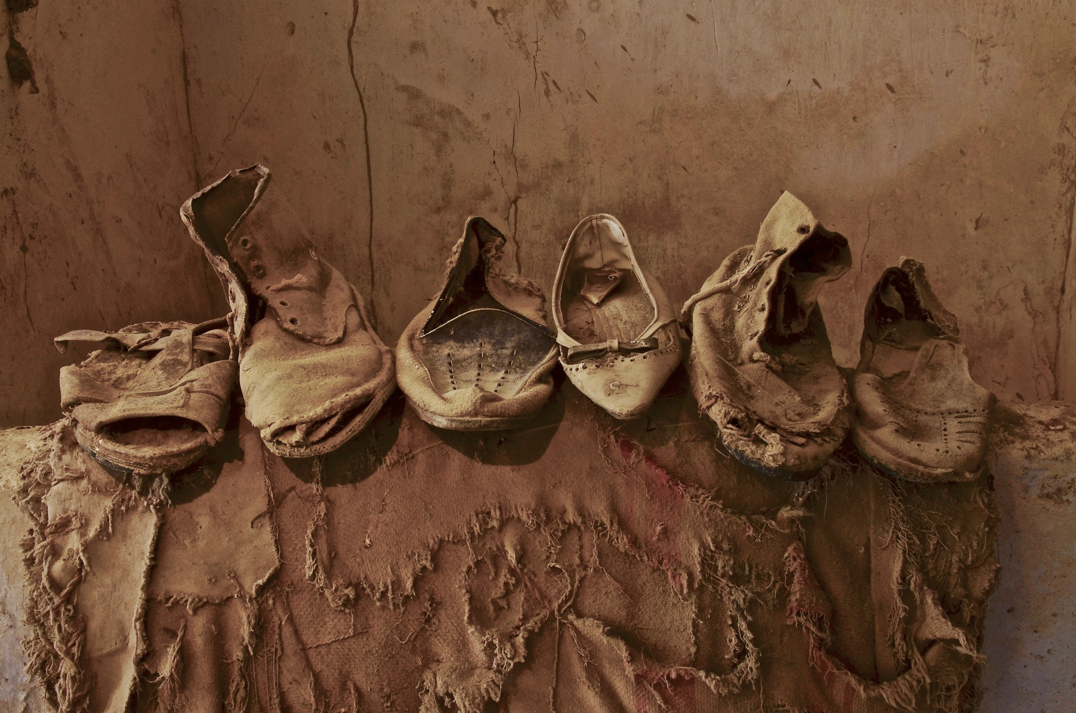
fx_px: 1491
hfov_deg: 39.7
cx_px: 521
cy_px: 369
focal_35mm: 50
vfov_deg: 26.9
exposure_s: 1/3
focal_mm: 32
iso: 100
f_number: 22
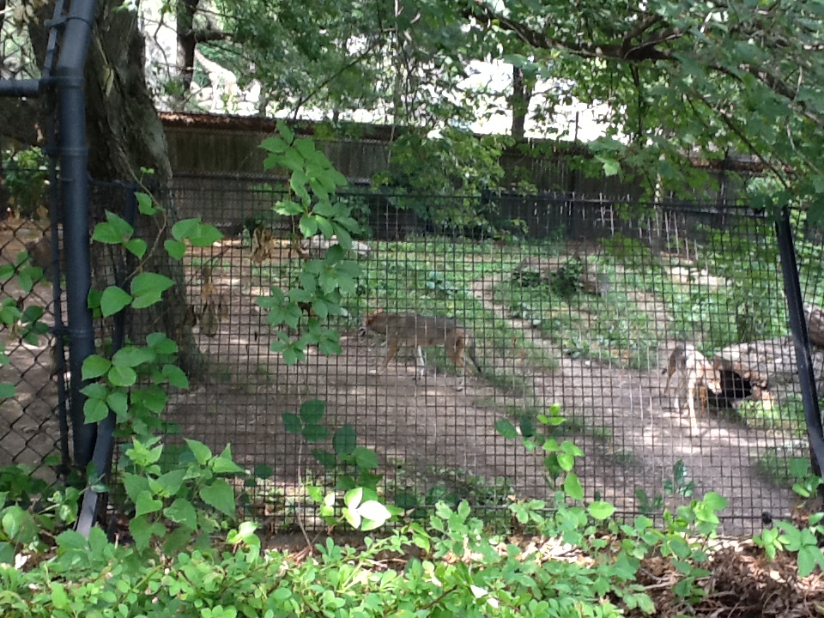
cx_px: 412
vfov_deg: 44.2
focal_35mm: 32
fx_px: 762
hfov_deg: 56.8
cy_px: 309
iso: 80
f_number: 2.4
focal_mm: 2.03
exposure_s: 1/60
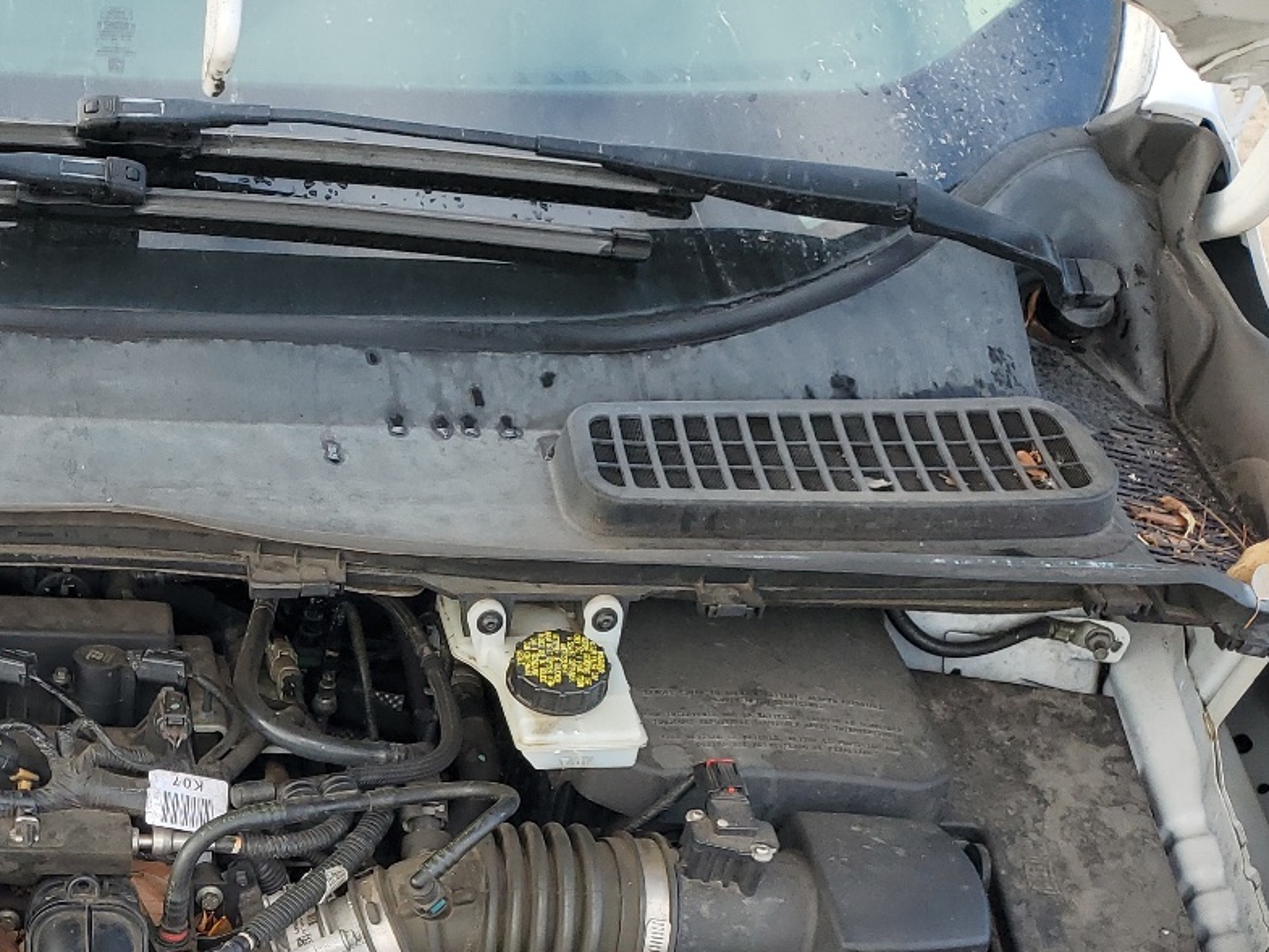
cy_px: 952
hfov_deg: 33.7
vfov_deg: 26.1
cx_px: 71
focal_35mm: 53
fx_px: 1943
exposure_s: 1/323
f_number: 1.5
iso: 50
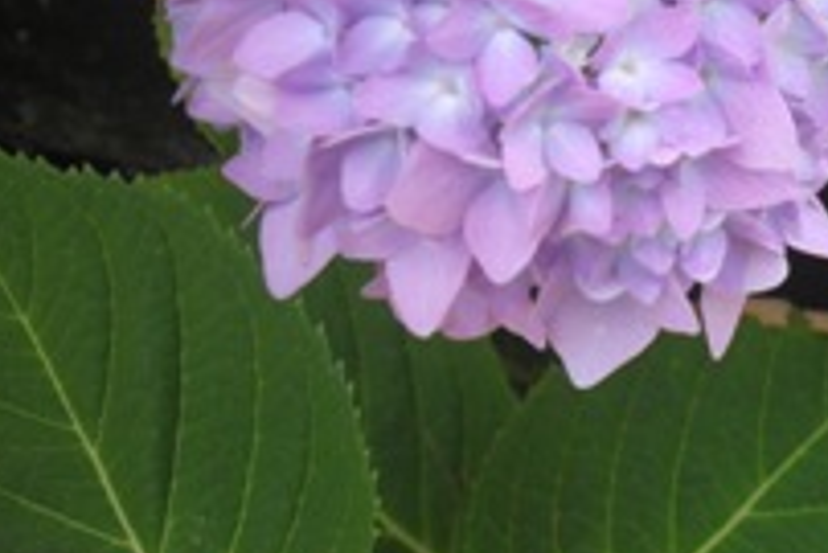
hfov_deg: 15.7
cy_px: -205
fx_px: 2969
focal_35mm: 129
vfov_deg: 10.4
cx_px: 736
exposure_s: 1/160
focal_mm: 8.3
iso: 64
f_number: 3.4
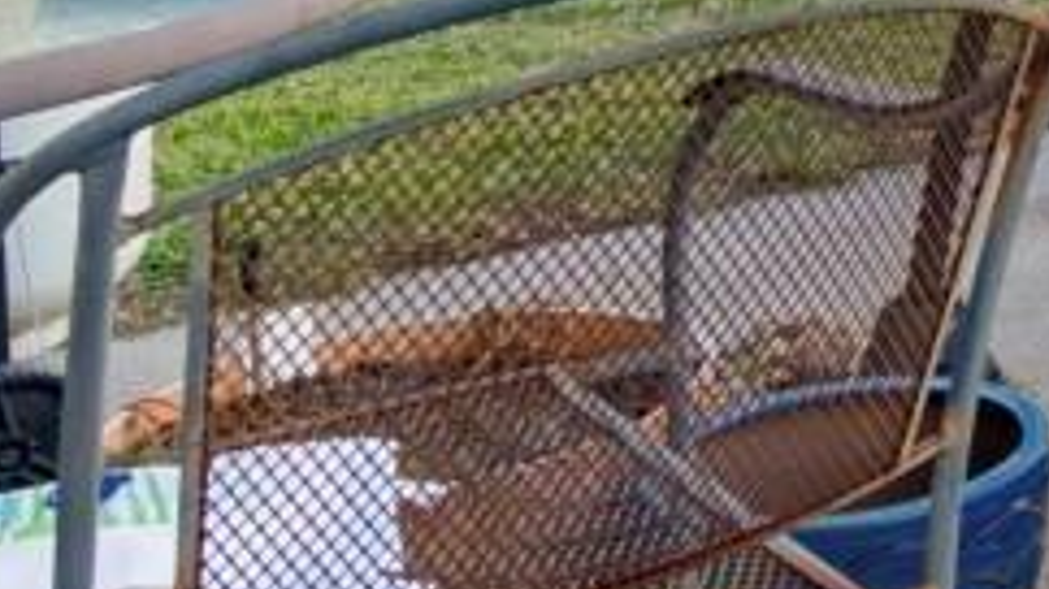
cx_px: 2297
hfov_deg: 15.0
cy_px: -819
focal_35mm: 105
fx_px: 2920
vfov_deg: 10.1
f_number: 5.6
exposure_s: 1/125
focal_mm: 10
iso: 100
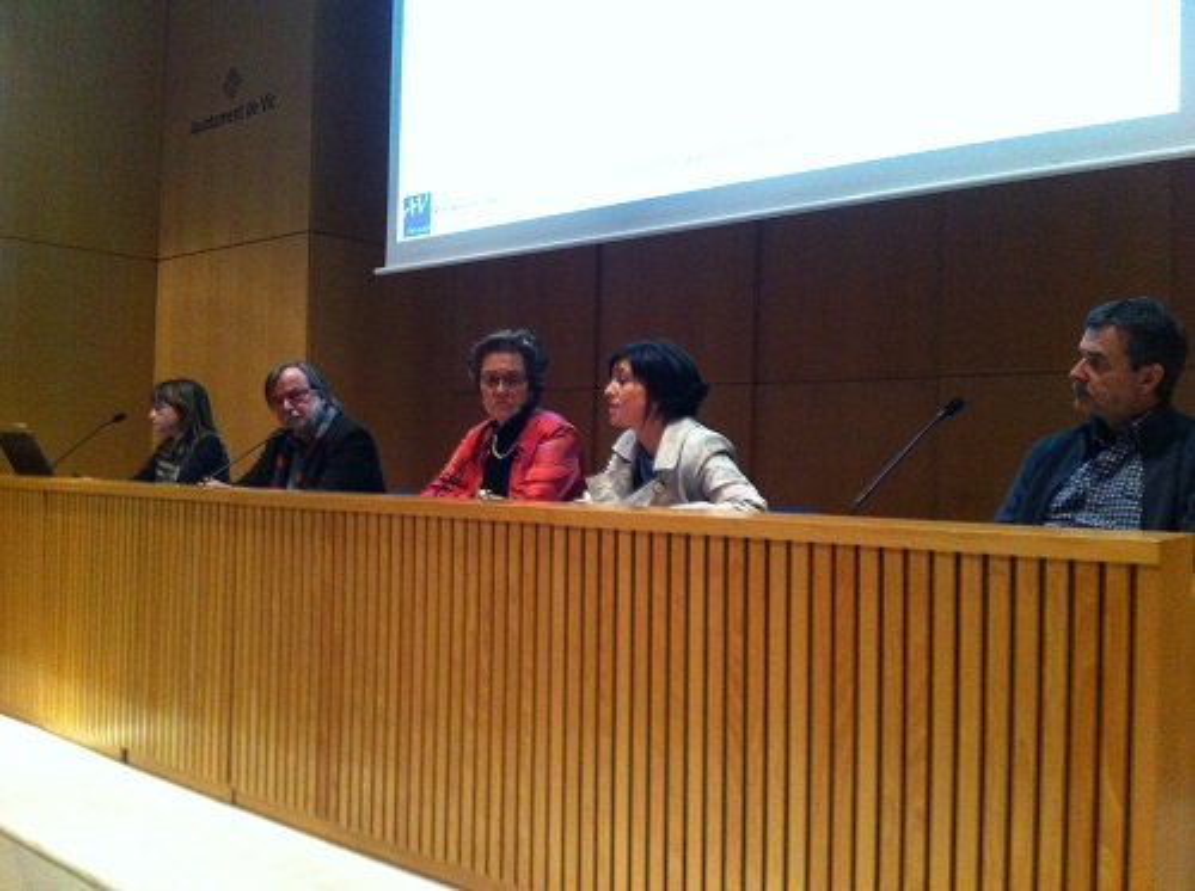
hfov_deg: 52.7
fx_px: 1206
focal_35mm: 35
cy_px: 446
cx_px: 598
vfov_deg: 40.6
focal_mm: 3.85
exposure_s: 1/15
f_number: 2.8
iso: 500
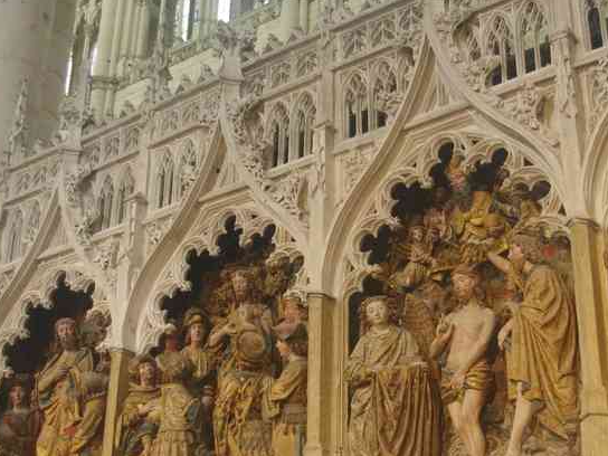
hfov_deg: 31.6
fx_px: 1069
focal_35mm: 61
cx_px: 365
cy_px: 277
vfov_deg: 24.0
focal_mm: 23
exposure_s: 1/50
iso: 3200
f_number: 5
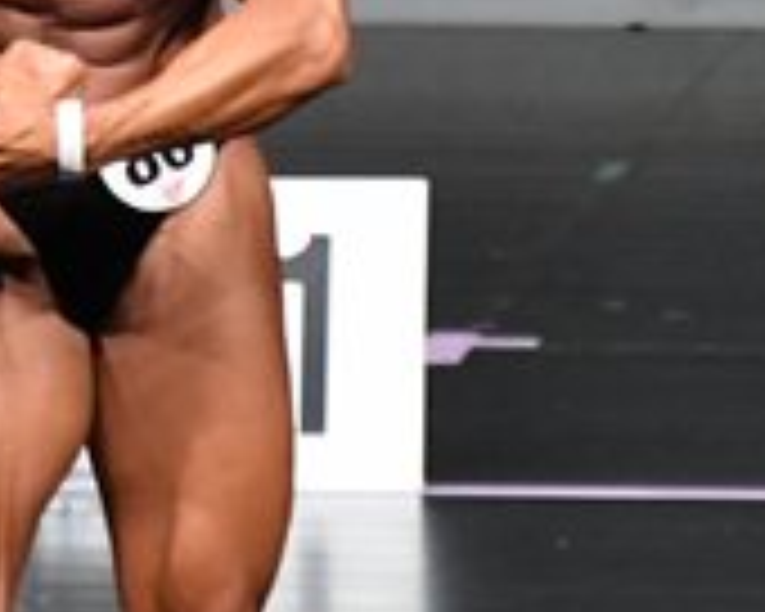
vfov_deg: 1.1
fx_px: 33328
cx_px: -88
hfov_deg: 1.3
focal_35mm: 1472
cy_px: 310
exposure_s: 1/400
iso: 5000
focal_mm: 230
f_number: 5.6
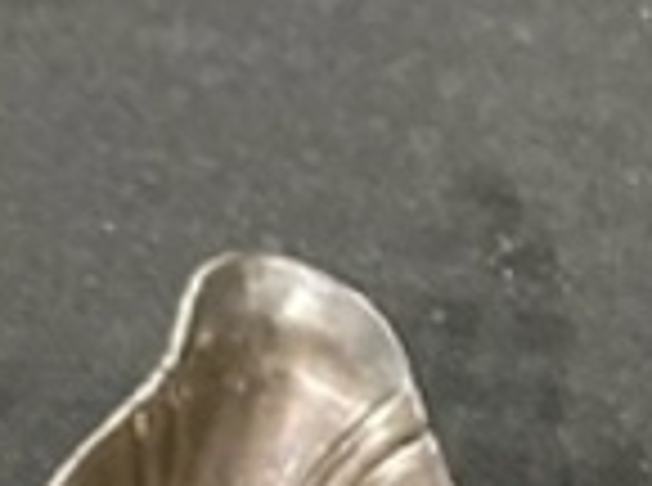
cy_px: 916
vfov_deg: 10.2
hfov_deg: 13.6
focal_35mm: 135
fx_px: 2536
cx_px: 1021
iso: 800
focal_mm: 6.86
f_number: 1.78
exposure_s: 1/40
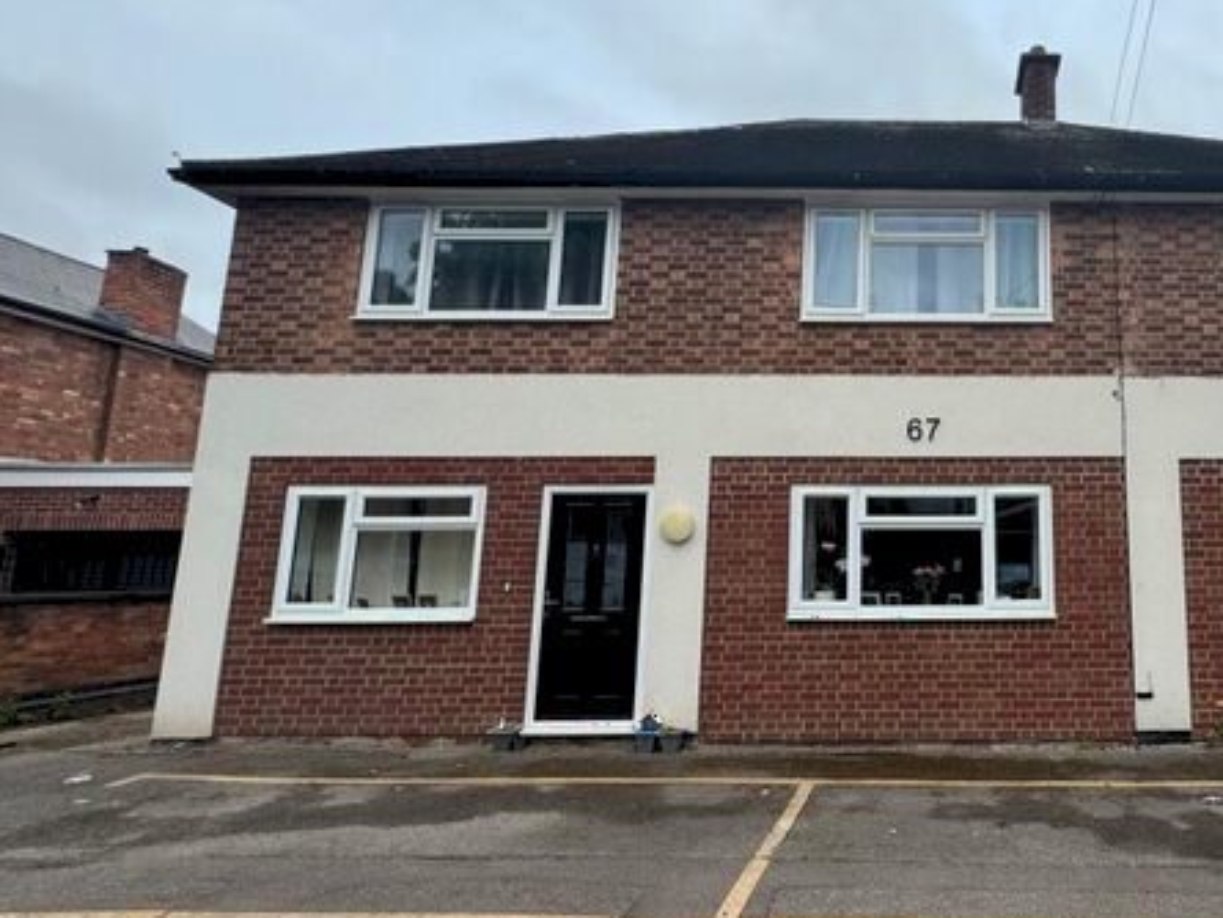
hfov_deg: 69.8
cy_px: 447
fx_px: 777
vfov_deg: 61.1
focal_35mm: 22
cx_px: 956
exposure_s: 1/879
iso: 40
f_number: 2.2
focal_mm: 2.22
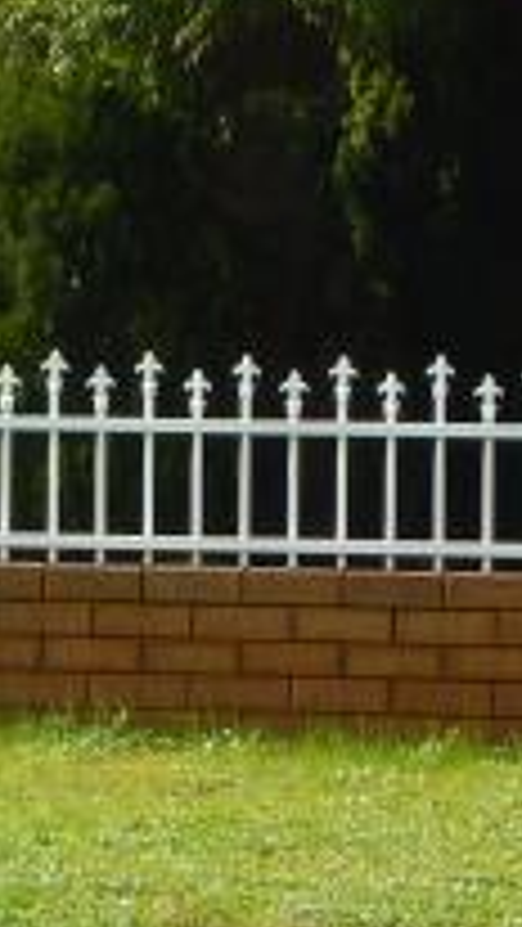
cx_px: -297
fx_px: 5729
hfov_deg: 5.2
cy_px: 351
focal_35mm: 233
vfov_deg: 9.2
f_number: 3.9
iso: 80
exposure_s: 1/400
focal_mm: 9.1
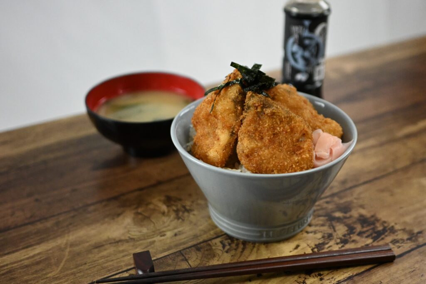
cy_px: 142
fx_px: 426
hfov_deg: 53.1
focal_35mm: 36
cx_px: 213
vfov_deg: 36.9
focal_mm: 24
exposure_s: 1/1000
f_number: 1.7
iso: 2500
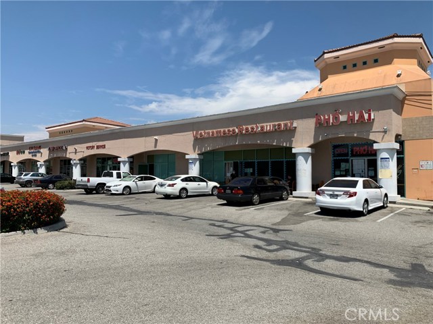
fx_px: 325
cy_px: 162
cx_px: 216
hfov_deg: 67.3
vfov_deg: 53.1
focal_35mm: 26
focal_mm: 4.25
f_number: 1.8
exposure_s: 1/3086
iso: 25
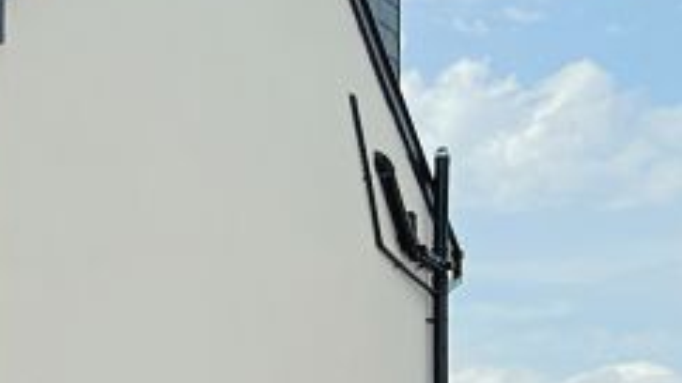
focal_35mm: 117
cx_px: -510
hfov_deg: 15.8
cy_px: 524
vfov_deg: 10.1
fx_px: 2115
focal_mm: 5.7
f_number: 1.5
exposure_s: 1/6579
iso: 50
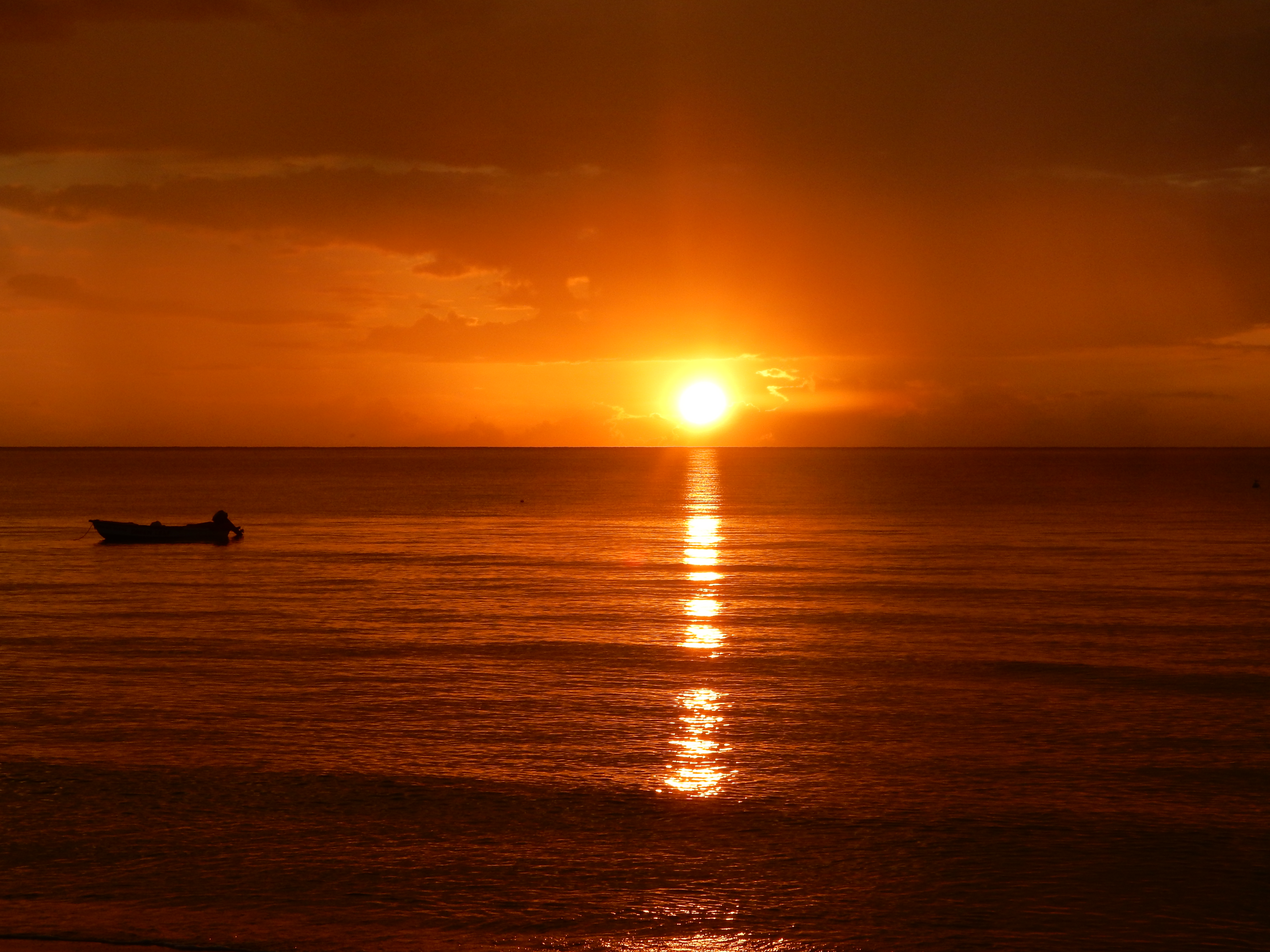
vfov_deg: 17.6
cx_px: 635
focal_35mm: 84
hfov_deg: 23.3
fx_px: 3082
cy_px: 476
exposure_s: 1/800
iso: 125
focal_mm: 14.9
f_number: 5
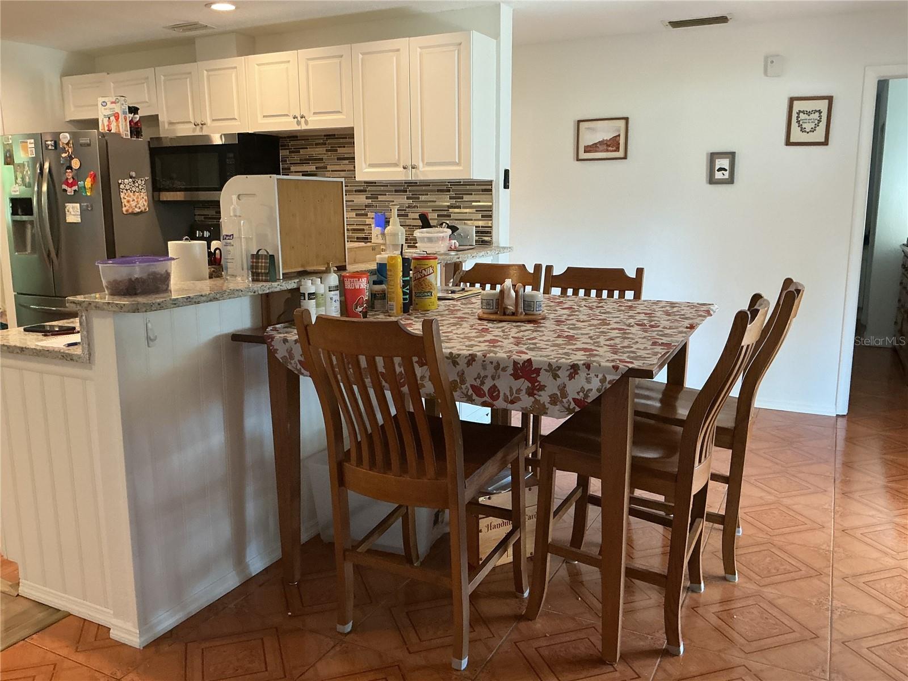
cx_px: 454
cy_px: 340
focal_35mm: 29
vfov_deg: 48.2
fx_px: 761
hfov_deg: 61.7
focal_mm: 3
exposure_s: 1/60
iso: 200
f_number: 1.8
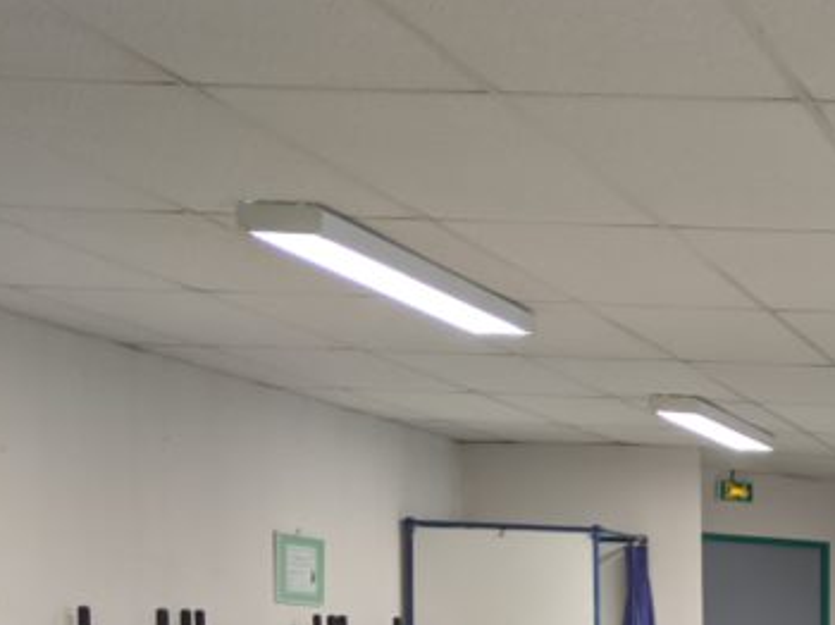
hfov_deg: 21.4
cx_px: 1193
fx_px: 1904
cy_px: 816
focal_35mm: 79
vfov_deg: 17.5
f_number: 1.8
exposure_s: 1/33.3
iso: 66
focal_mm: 4.44
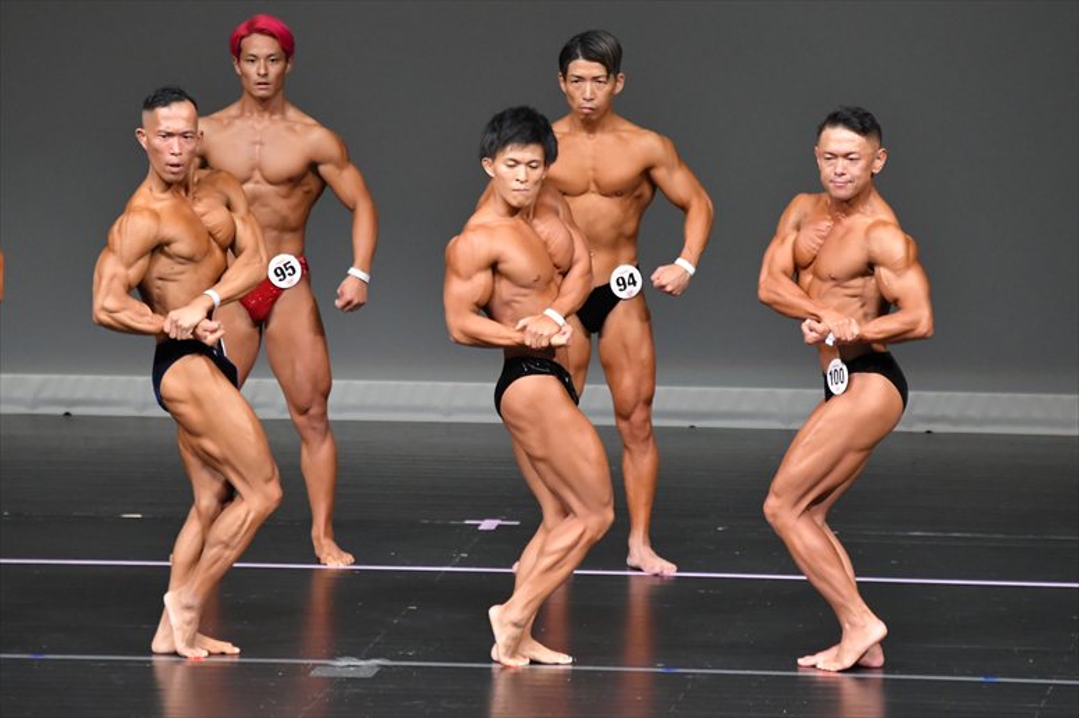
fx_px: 10336
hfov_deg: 6.0
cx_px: 540
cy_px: 359
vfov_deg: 4.0
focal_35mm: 345
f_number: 5.6
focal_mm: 230
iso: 5000
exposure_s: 1/400
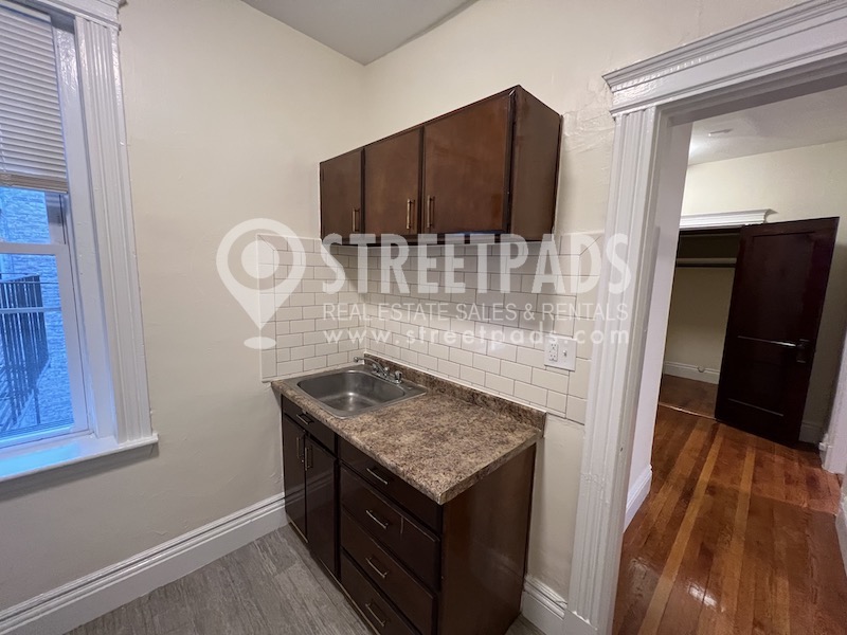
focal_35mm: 13
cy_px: 318
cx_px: 424
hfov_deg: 106.2
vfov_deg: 89.9
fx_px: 318
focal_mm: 1.57
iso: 400
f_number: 1.8
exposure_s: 1/60
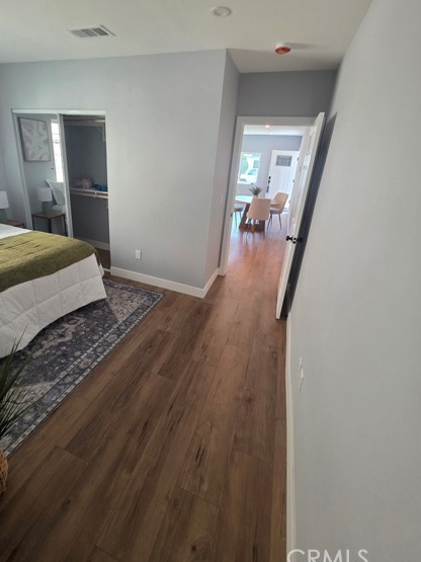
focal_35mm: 15
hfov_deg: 81.3
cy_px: 249
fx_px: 243
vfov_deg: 97.8
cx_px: 184
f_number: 1.9
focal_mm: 2.2
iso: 160
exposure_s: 1/120
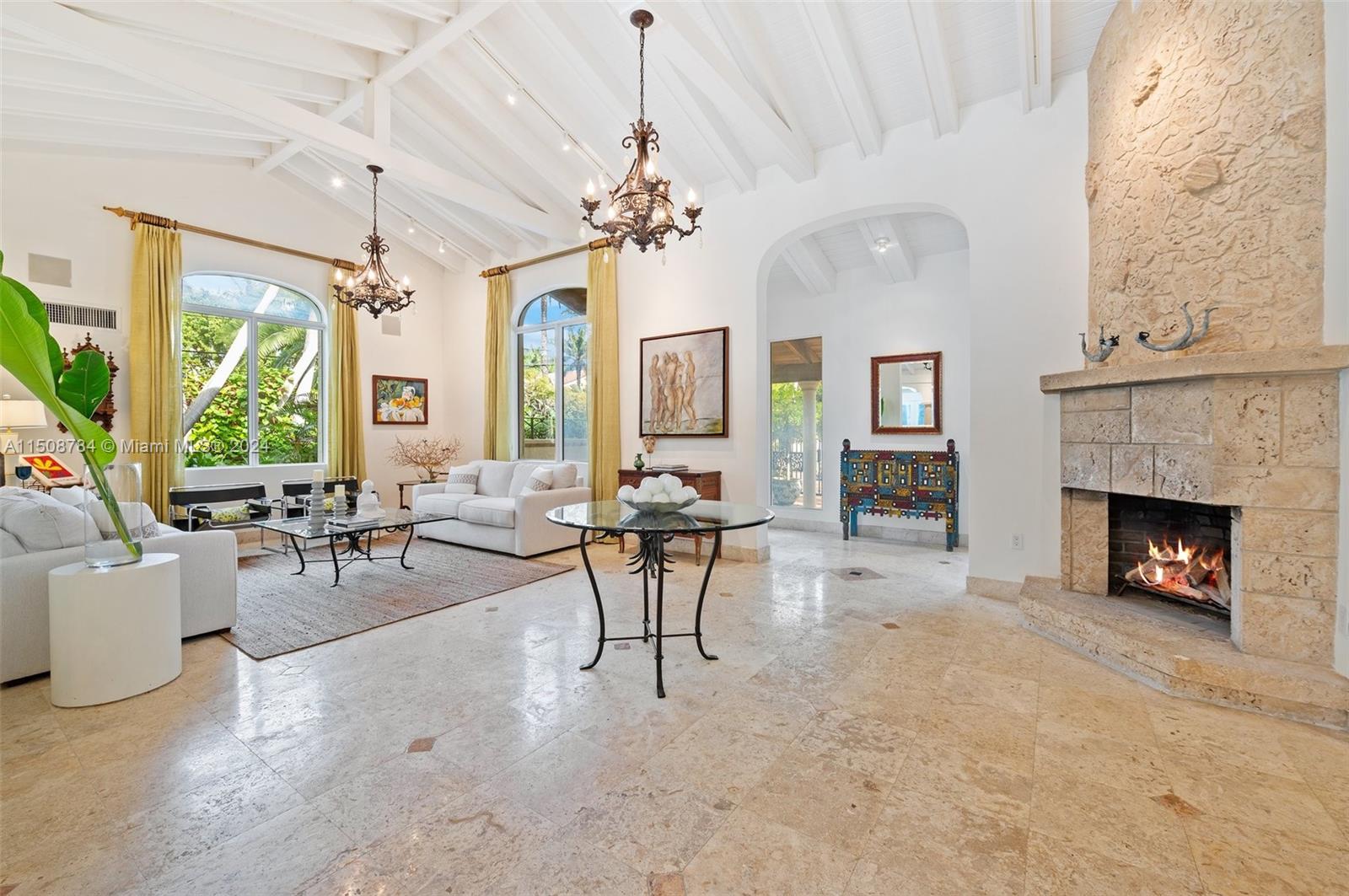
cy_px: 448
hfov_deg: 104.3
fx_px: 524
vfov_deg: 81.1
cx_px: 674
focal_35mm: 14
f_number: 8
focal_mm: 14
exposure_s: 1/1.67
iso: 200
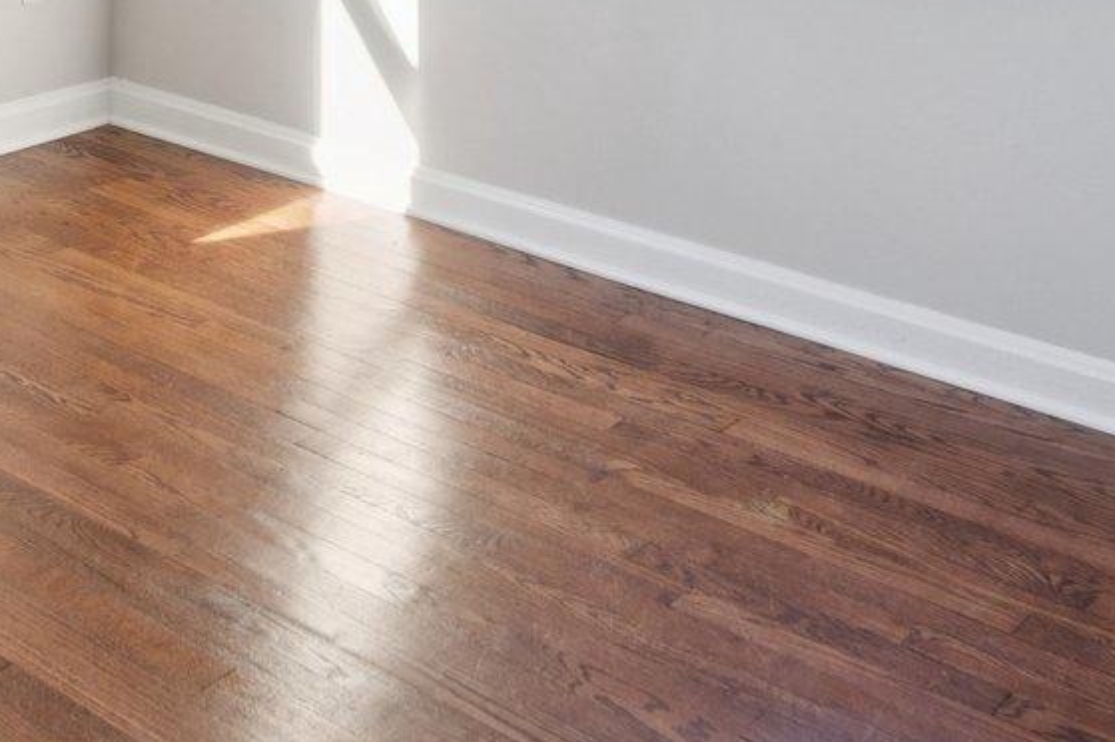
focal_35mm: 55
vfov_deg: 20.2
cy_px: -448
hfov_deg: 35.7
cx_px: 321
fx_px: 1702
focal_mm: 10
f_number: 7.1
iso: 200
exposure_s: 1/20
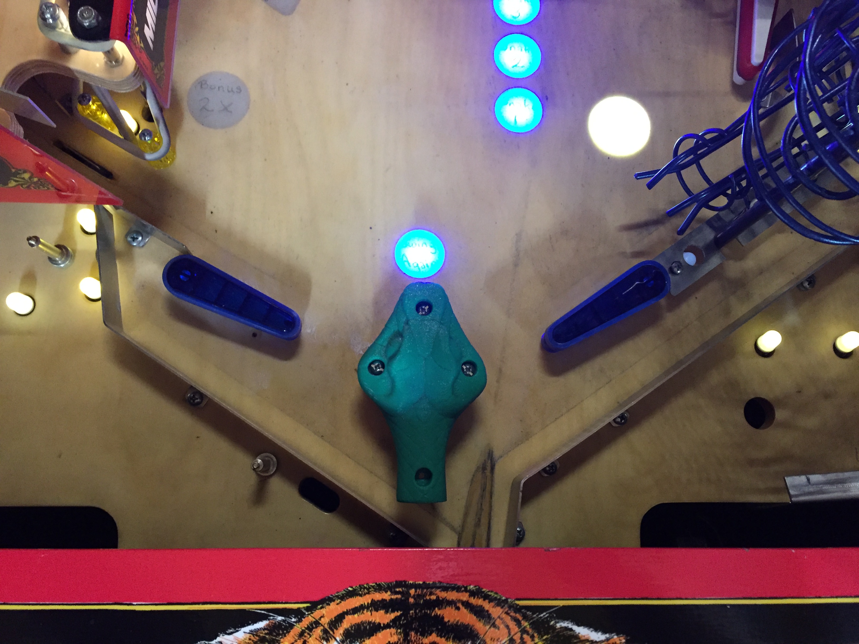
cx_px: 430
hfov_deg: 61.7
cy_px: 322
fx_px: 720
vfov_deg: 48.2
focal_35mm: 29
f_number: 2.2
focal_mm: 4.15
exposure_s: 1/20
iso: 250
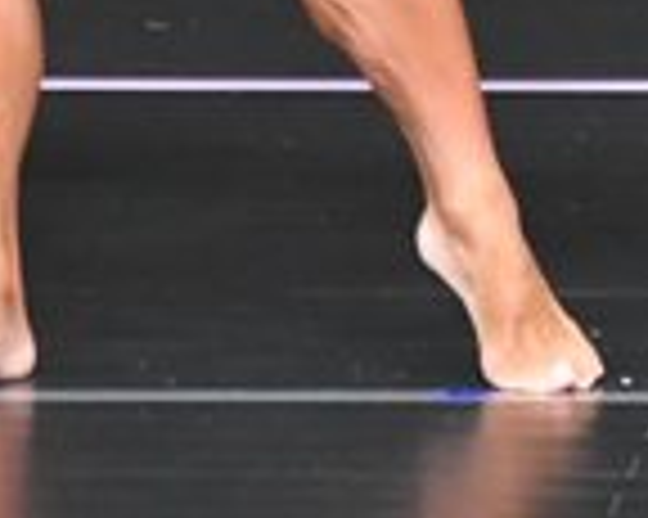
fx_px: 33405
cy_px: -550
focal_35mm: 1743
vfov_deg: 0.9
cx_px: 911
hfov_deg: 1.1
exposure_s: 1/400
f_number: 5.6
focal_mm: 230
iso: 5000
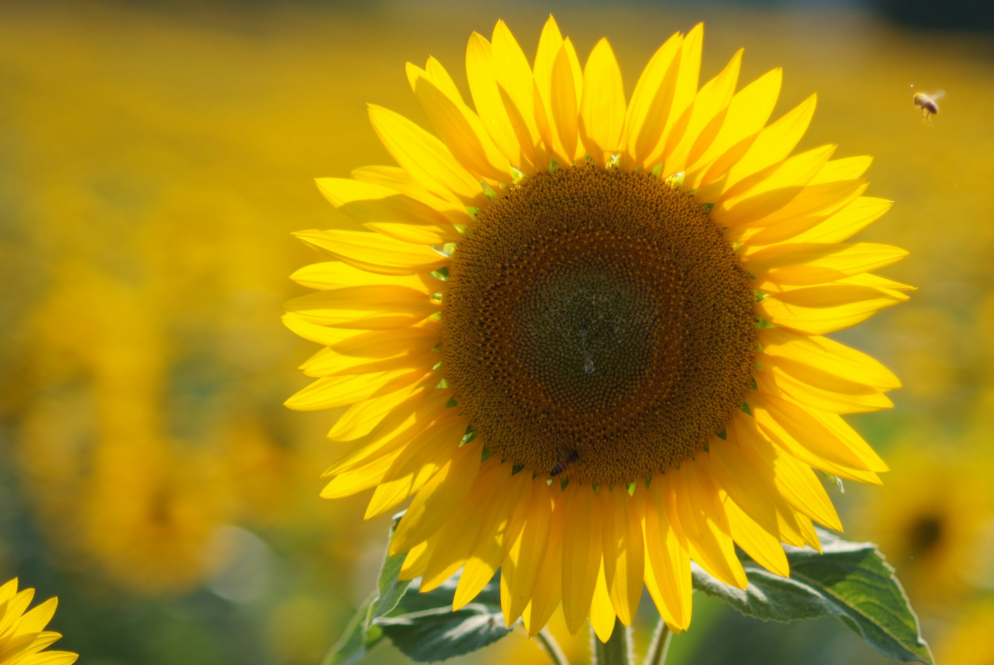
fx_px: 3538
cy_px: 332
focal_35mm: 128
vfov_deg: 10.7
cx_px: 497
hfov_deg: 16.0
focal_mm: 85
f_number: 1.8
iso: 200
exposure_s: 1/5000
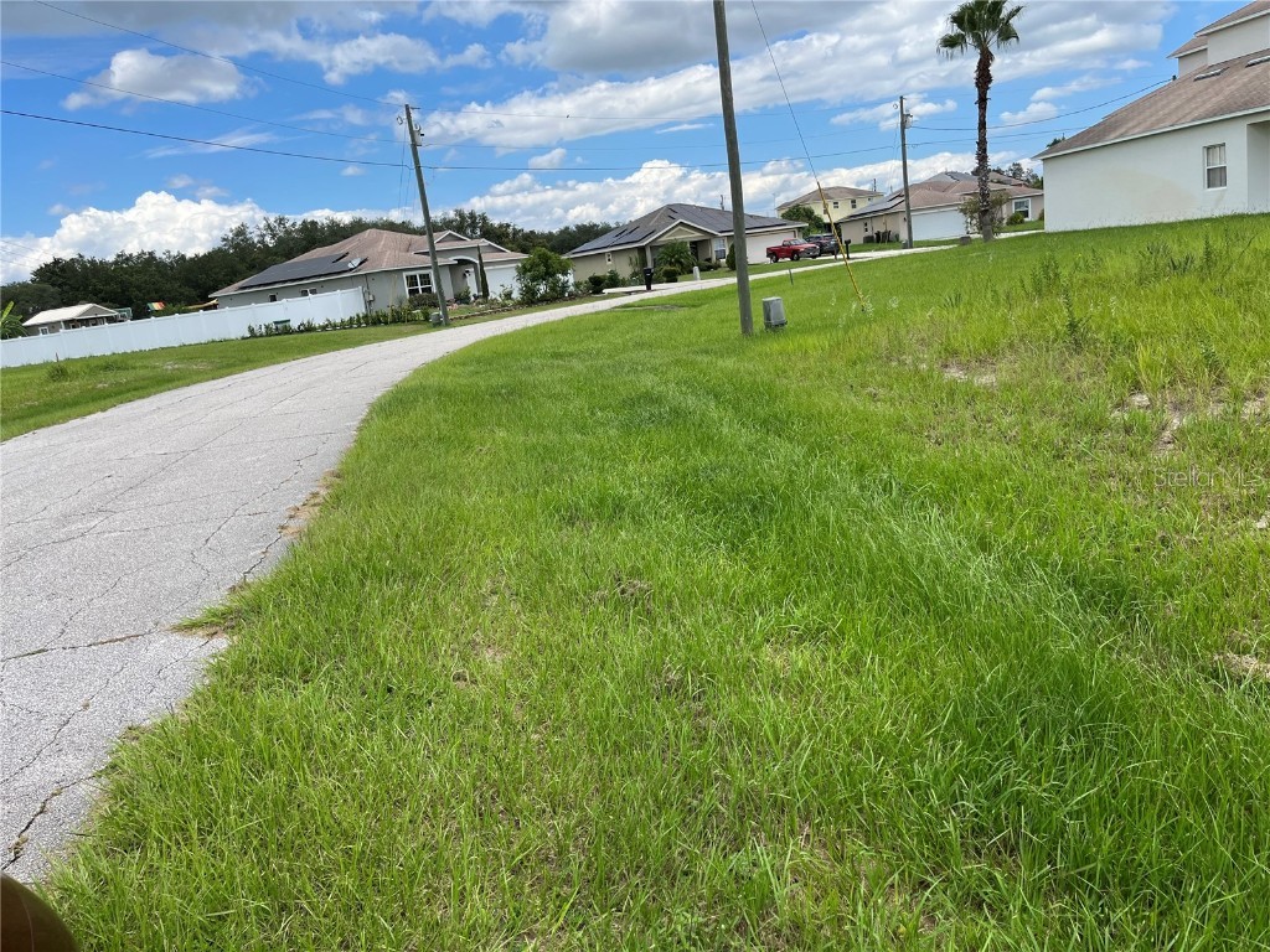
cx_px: 635
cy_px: 476
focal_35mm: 26
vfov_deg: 53.1
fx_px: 954
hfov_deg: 67.3
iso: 50
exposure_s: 1/3413
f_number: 1.6
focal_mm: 5.1
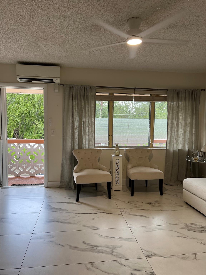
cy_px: 138
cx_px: 103
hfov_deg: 53.1
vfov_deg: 67.3
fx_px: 206
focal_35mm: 26
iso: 80
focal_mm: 5.7
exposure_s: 1/120
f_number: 1.5
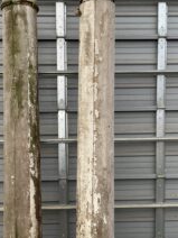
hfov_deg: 29.6
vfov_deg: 38.3
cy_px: 164
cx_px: 69
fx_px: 336
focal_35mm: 49
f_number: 1.6
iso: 32
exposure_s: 1/121
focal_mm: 4.2
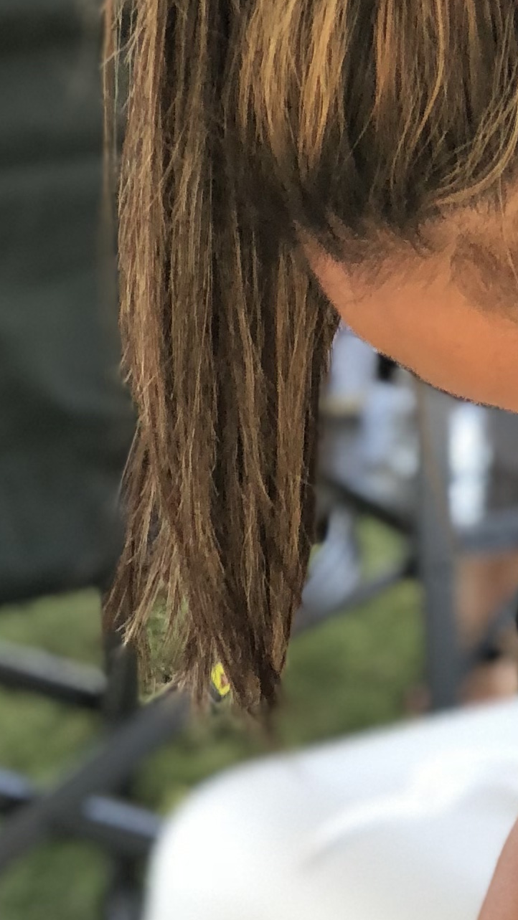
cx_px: 872
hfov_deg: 6.7
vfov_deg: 12.0
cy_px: 774
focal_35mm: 178
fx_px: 4345
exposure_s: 1/60
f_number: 2.4
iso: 40
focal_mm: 6
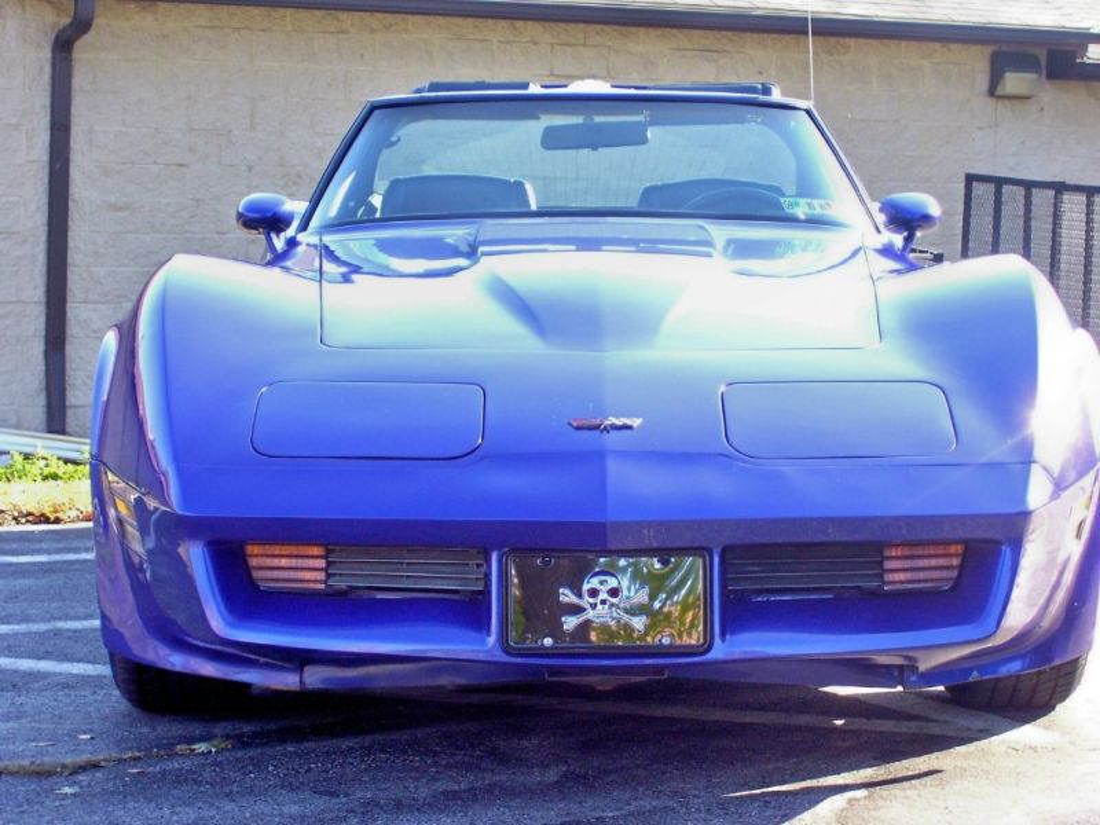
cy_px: 412
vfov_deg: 14.5
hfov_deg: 19.3
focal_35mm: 102
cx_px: 550
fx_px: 3241
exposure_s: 1/90
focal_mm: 16.8
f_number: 4.6
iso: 125
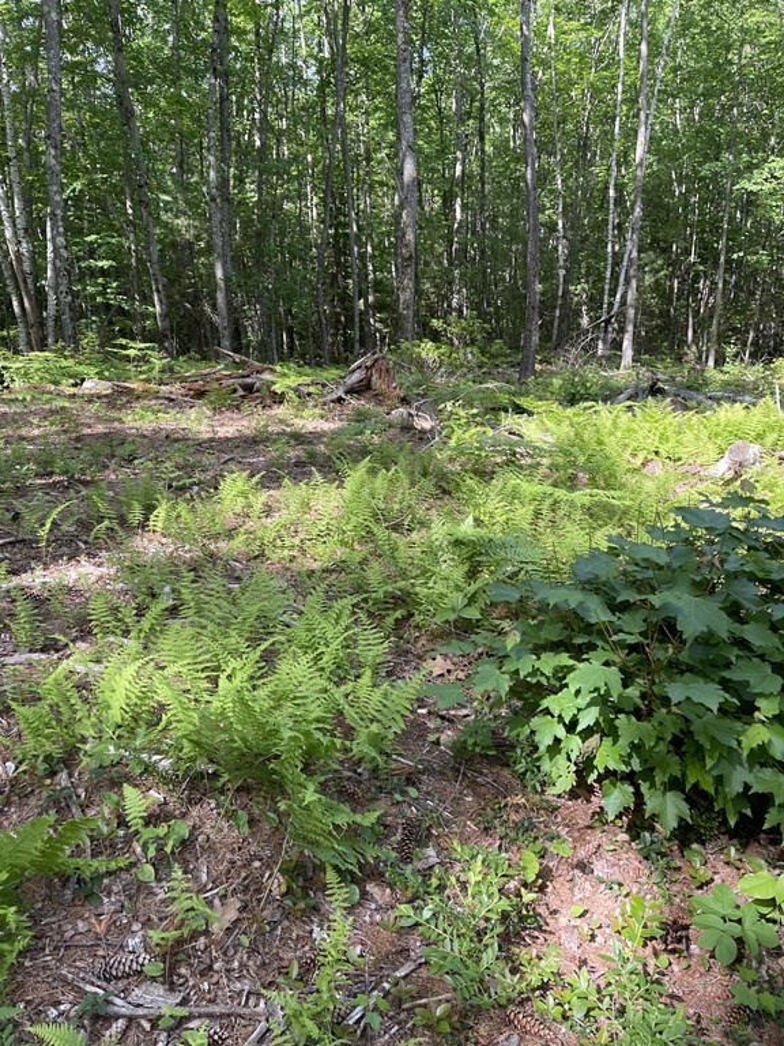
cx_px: 392
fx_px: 785
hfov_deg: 53.1
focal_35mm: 26
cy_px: 523
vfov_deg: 67.3
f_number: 1.6
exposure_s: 1/248
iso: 32
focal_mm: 5.1
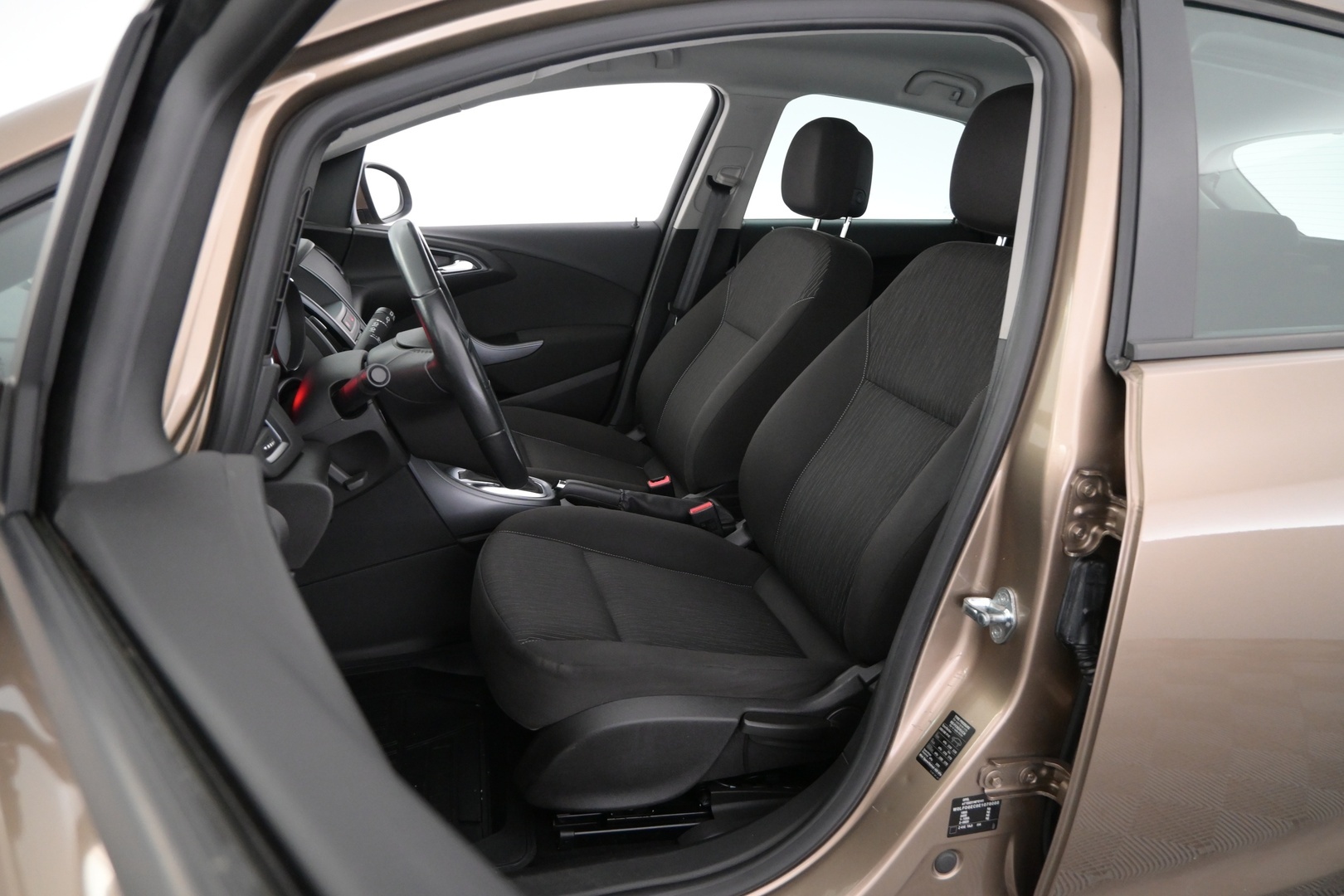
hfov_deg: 73.7
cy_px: 448
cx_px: 672
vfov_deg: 53.1
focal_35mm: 24
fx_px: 896
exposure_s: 1/60
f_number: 4
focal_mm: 16
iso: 2500
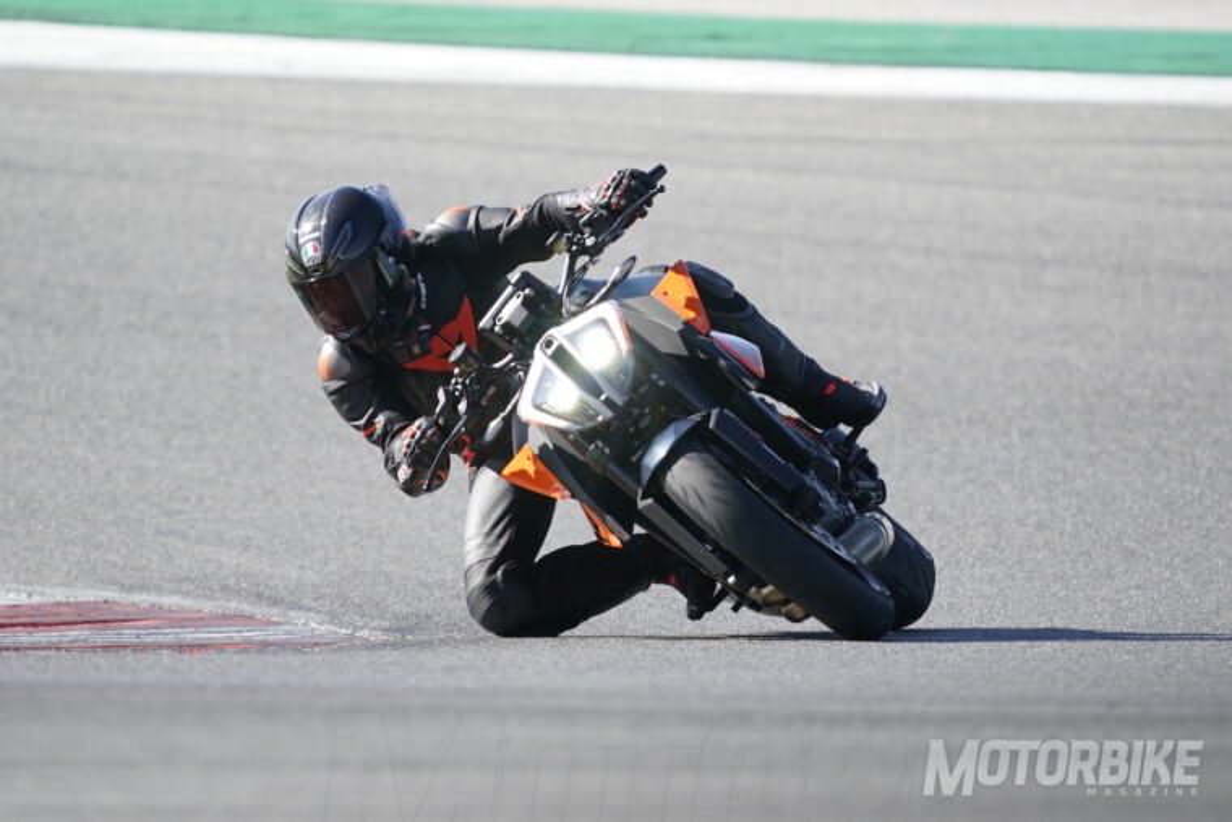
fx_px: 30804
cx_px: 616
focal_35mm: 900
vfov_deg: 1.5
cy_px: 411
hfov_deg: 2.3
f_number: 6.3
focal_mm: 600
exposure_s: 1/800
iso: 500
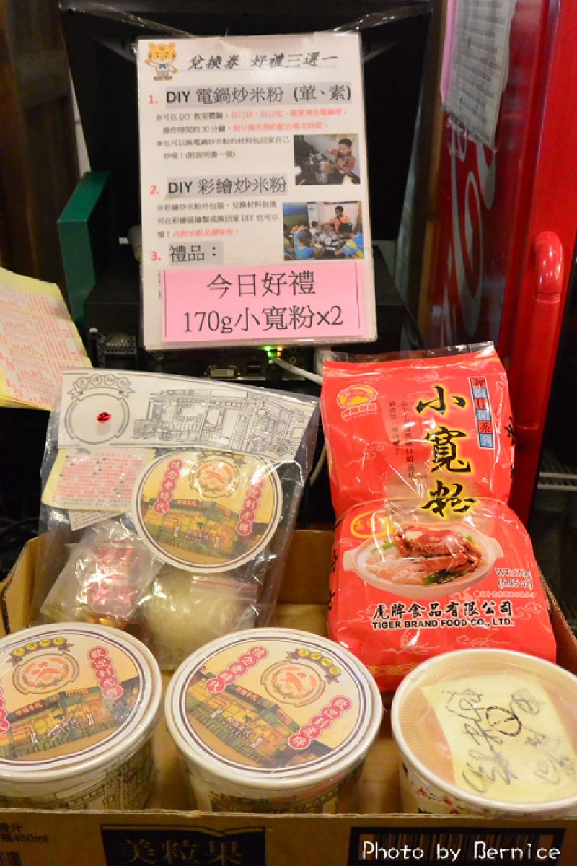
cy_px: 433
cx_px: 288
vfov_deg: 55.8
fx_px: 817
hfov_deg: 38.9
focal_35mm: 34
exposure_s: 1/30
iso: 2200
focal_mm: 12.7
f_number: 3.8
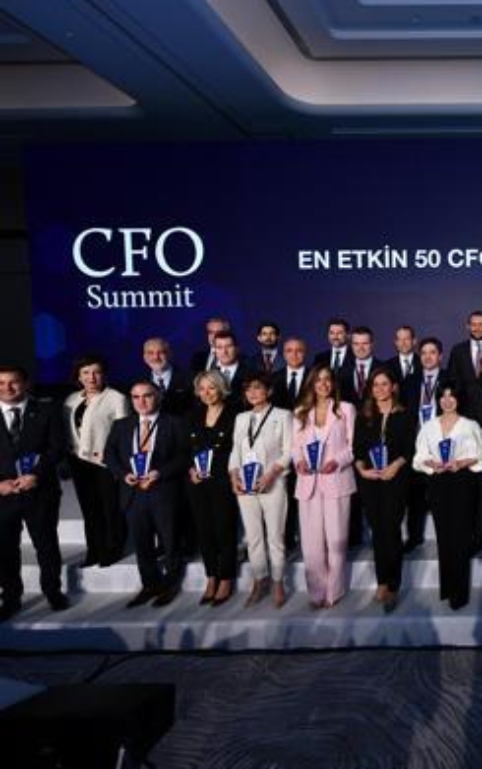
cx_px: 510
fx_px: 503
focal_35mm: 24
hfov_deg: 42.2
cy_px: 384
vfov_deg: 74.8
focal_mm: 15
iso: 1000
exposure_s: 1/200
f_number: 7.1
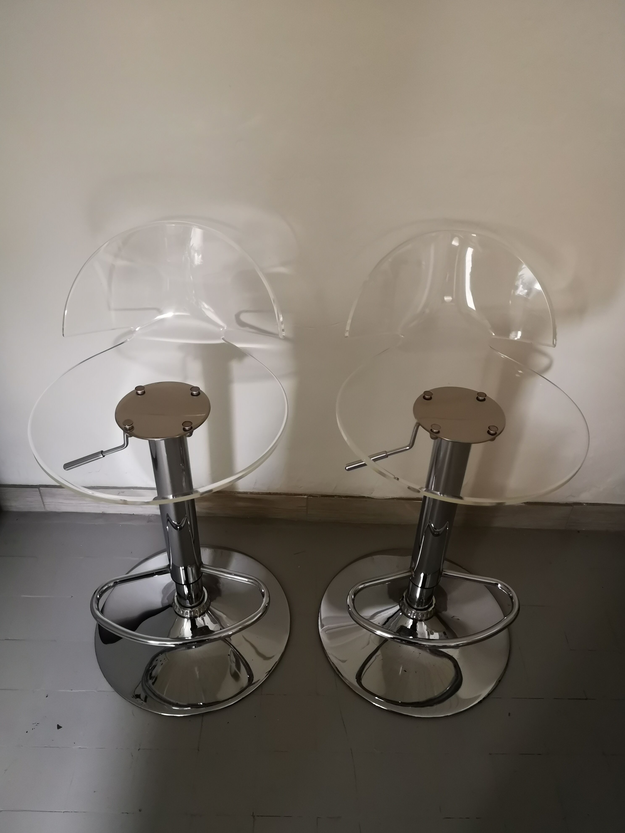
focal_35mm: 27
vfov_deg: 65.3
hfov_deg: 51.4
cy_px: 416
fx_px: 650
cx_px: 312
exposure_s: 1/20
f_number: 1.8
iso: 640
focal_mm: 3.95
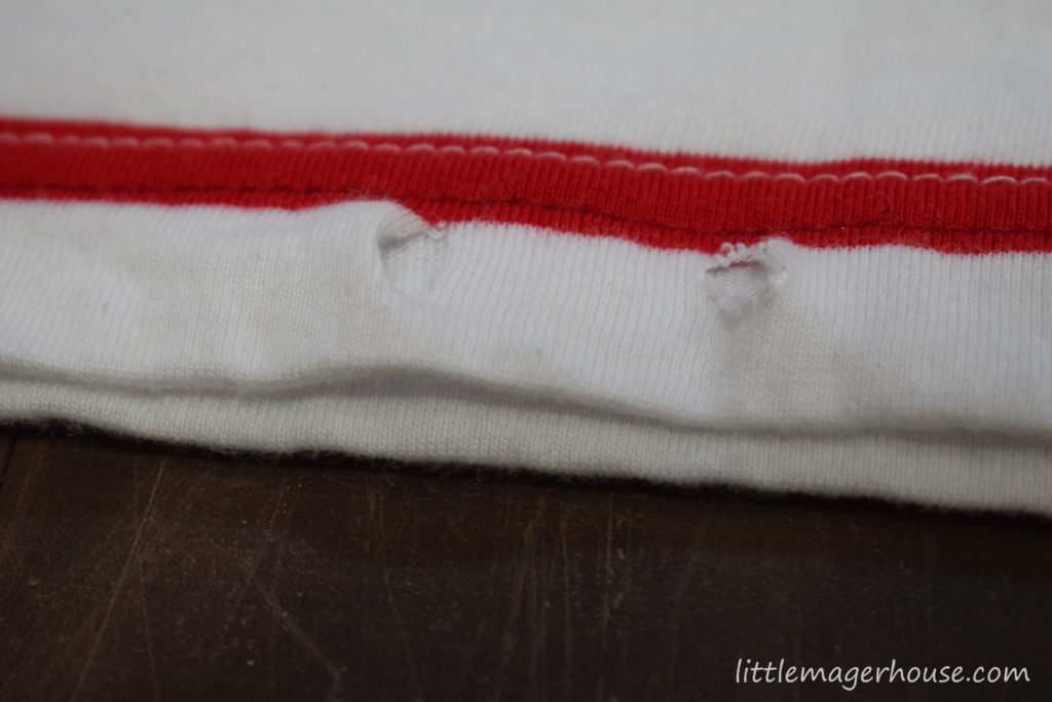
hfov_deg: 24.6
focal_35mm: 82
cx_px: 526
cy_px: 351
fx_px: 2411
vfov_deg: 16.6
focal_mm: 55
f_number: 5.6
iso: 1800
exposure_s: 1/60
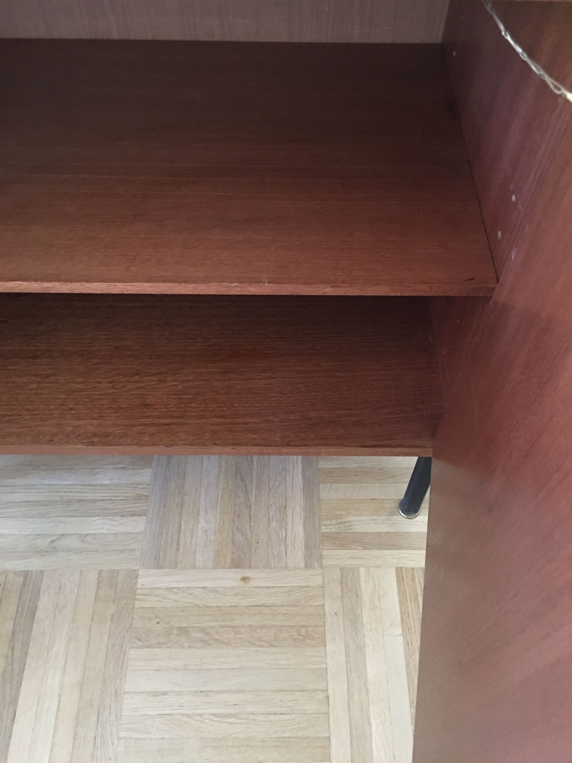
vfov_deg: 61.7
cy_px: 382
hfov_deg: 48.2
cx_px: 286
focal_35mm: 29
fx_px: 639
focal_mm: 4.15
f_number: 2.2
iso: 125
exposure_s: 1/4
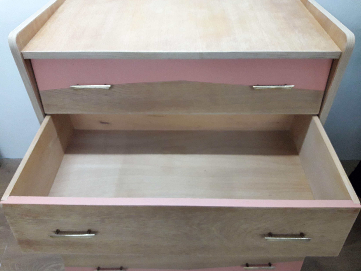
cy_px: 136
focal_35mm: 28
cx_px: 180
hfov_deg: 63.4
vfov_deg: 49.7
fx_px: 292
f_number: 1.9
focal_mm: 3.7
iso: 160
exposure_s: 1/33
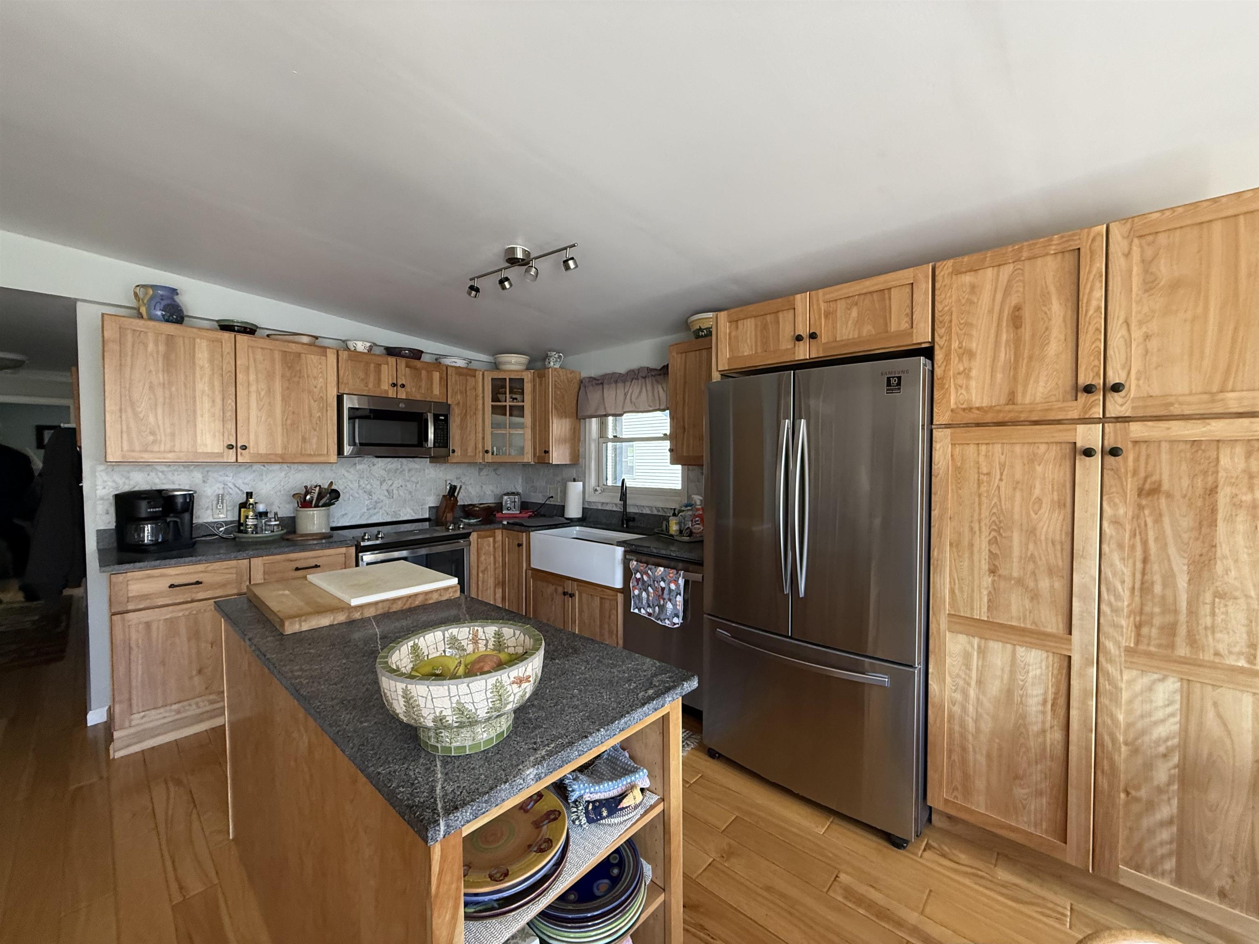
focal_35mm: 14
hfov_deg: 102.1
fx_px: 509
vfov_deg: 85.7
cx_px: 630
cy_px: 472
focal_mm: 2.22
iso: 320
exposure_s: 1/86
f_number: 2.2
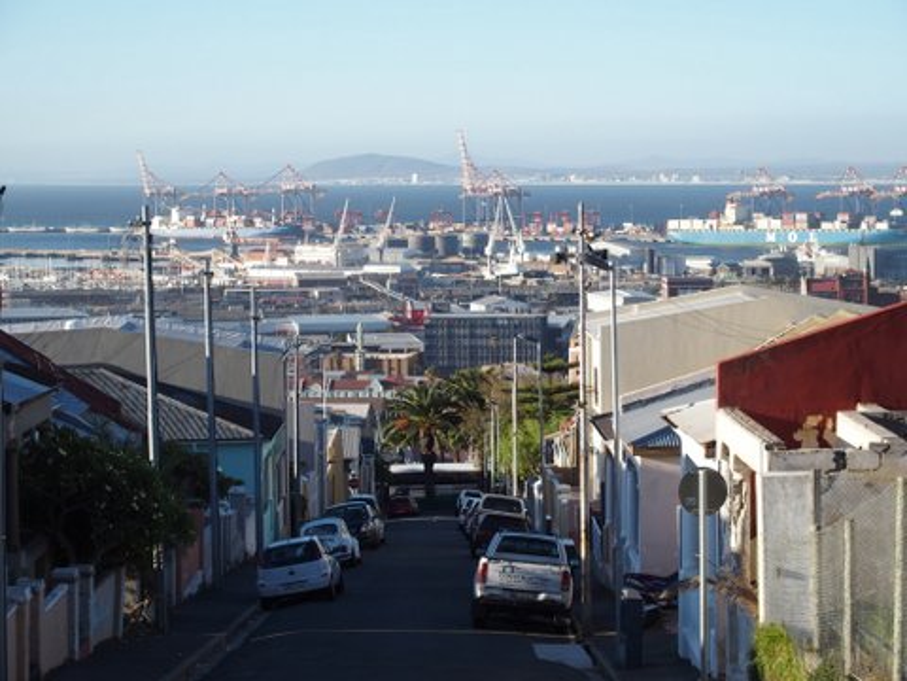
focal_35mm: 92
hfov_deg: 21.3
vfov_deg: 16.1
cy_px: 340
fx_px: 2411
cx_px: 454
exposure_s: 1/640
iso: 100
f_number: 3.5
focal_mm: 19.6
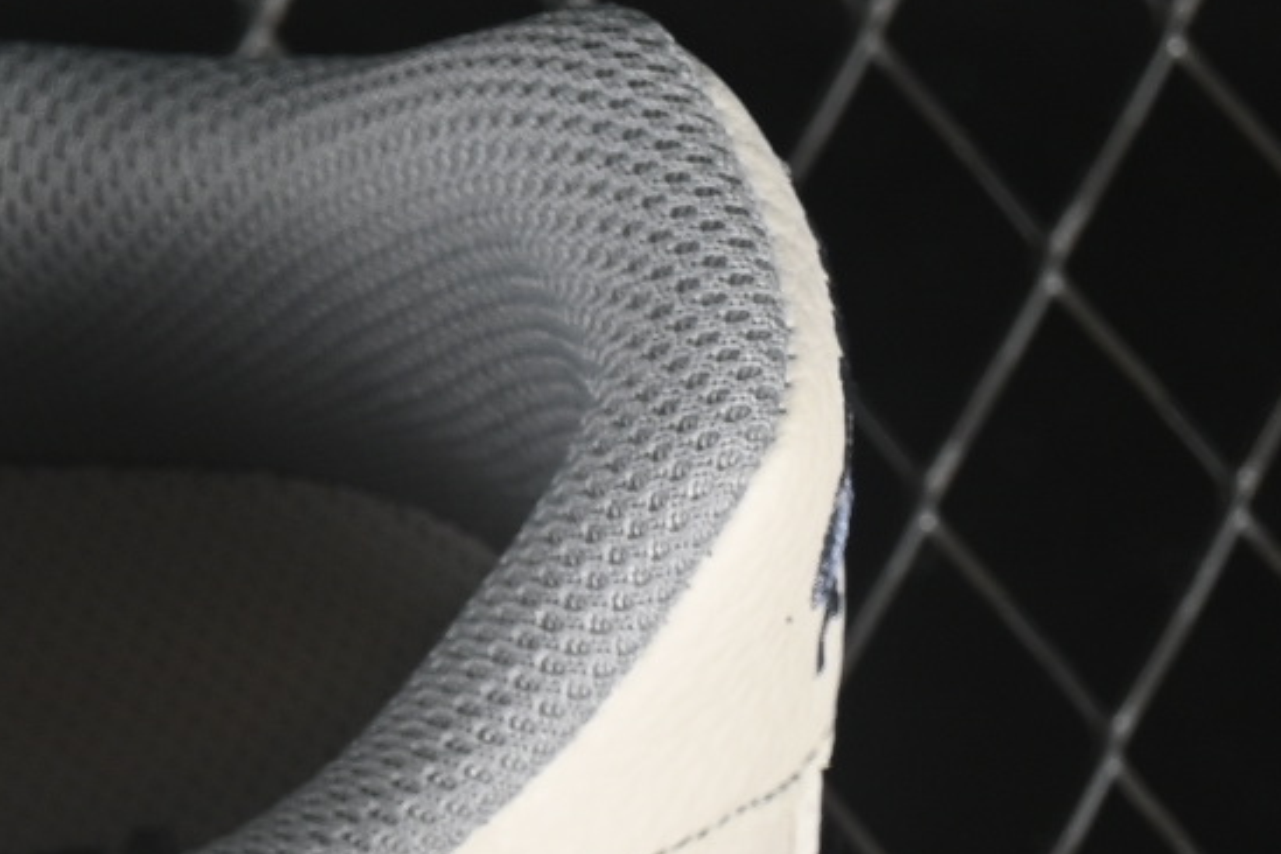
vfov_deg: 3.6
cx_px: -1244
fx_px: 13521
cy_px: 1633
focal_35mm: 380
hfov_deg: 5.3
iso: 160
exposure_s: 1/80
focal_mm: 50
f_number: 7.1
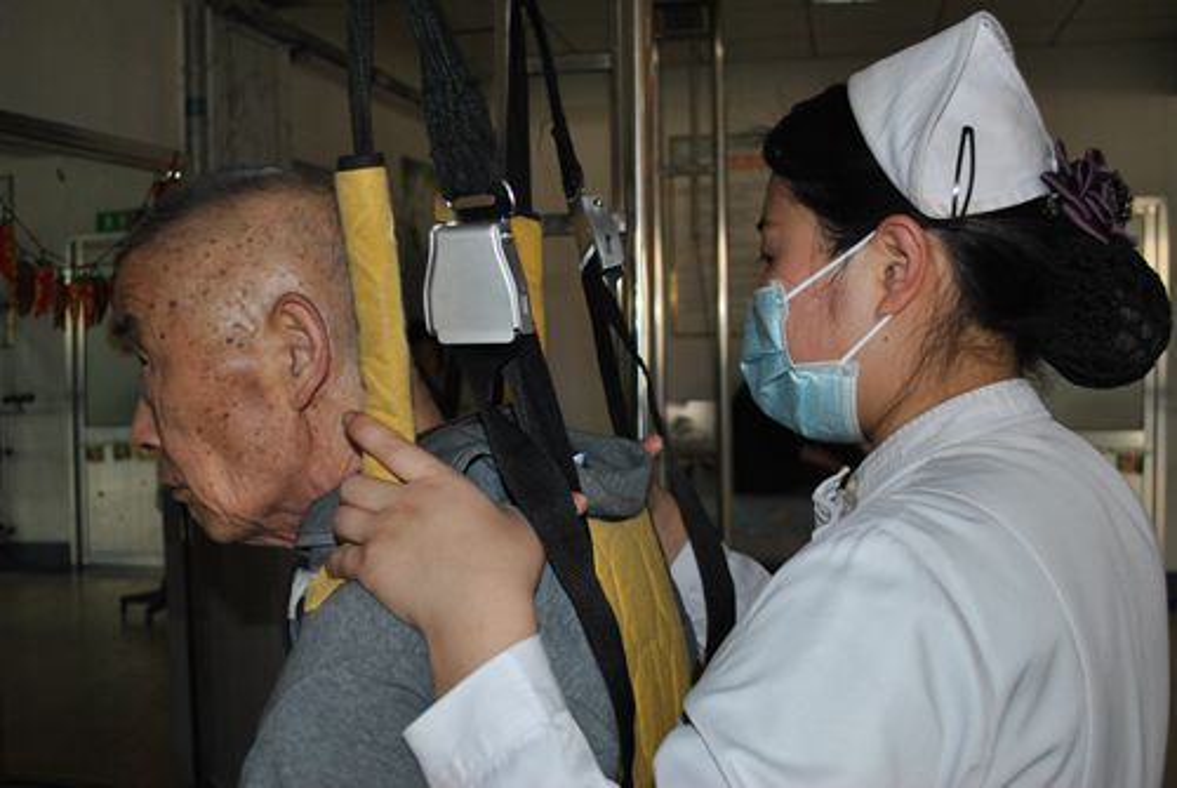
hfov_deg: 53.1
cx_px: 588
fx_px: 1179
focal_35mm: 36
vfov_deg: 37.0
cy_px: 394
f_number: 4
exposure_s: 1/60
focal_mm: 24
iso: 200
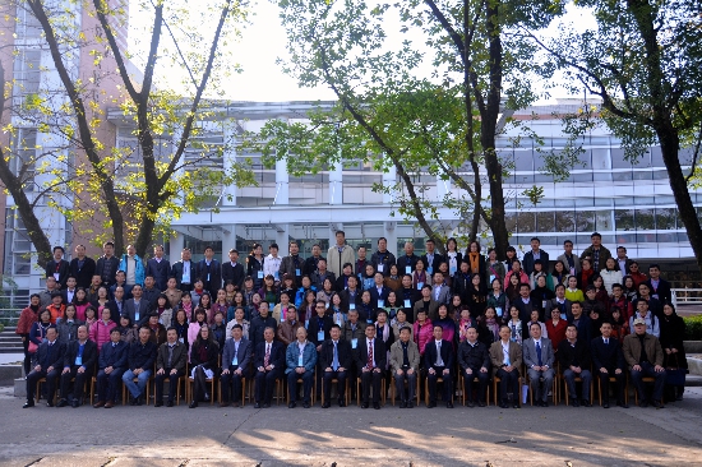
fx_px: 585
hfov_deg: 62.0
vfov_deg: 43.6
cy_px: 234
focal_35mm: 30
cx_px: 351
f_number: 3.5
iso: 500
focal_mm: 20
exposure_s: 1/800
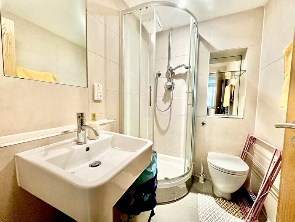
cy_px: 111
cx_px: 148
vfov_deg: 85.7
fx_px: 119
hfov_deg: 102.1
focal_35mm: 14
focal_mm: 2.22
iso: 160
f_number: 2.2
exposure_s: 1/50
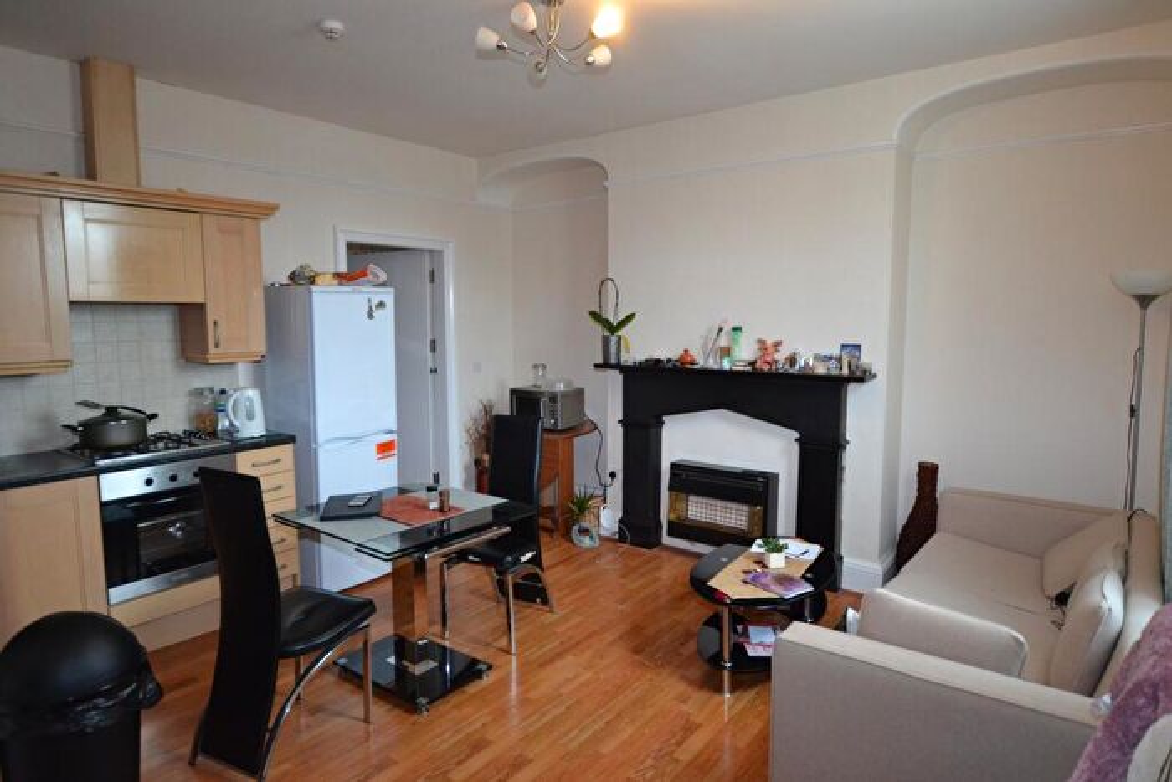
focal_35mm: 21
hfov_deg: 81.2
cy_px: 391
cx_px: 586
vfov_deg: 59.5
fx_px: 684
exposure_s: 1/60
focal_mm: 14
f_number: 3.5
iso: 1400
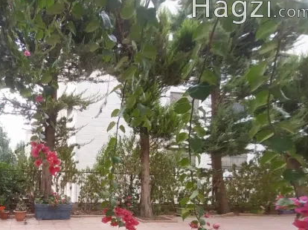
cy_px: 173
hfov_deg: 69.5
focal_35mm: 22
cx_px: 65
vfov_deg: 57.8
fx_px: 196
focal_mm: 1.3
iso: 64
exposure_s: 1/100
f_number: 2.2
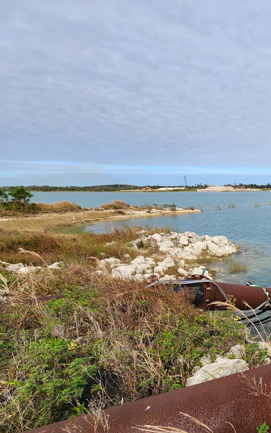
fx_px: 307
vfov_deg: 70.0
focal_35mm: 26
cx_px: 389
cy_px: 248
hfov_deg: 30.7
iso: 50
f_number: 2.2
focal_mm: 2.2
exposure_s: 1/1889
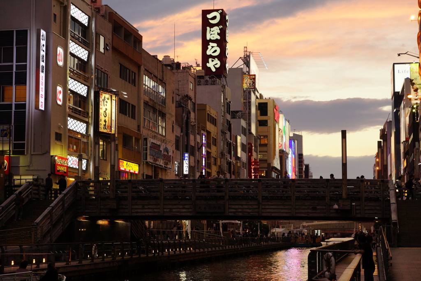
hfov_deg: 27.0
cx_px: 210
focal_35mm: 75
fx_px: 877
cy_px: 140
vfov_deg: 18.2
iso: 320
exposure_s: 1/80
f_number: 4
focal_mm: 50
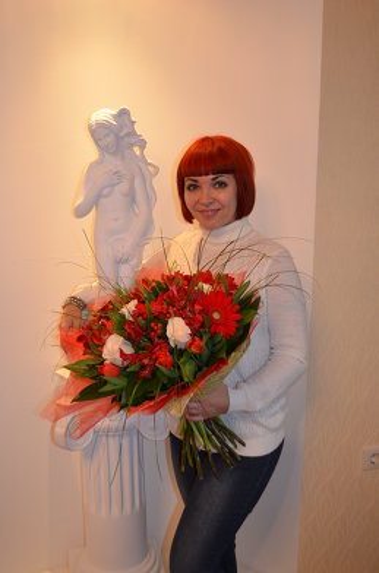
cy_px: 286
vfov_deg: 53.3
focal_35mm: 36
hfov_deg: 36.7
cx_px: 190
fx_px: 572
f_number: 4
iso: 800
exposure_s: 1/60
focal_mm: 24
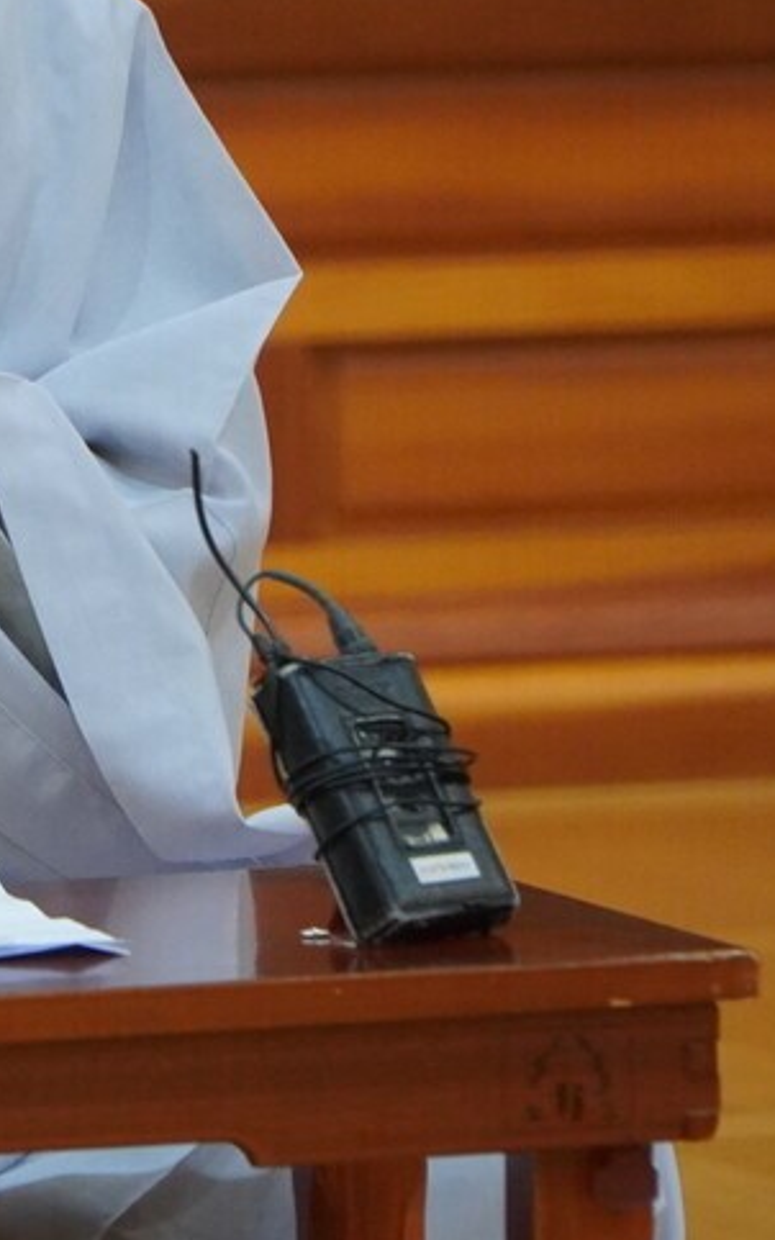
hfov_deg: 3.1
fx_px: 14370
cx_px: -423
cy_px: 289
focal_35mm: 425
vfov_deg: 4.9
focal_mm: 105
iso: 2500
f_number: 4
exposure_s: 1/200
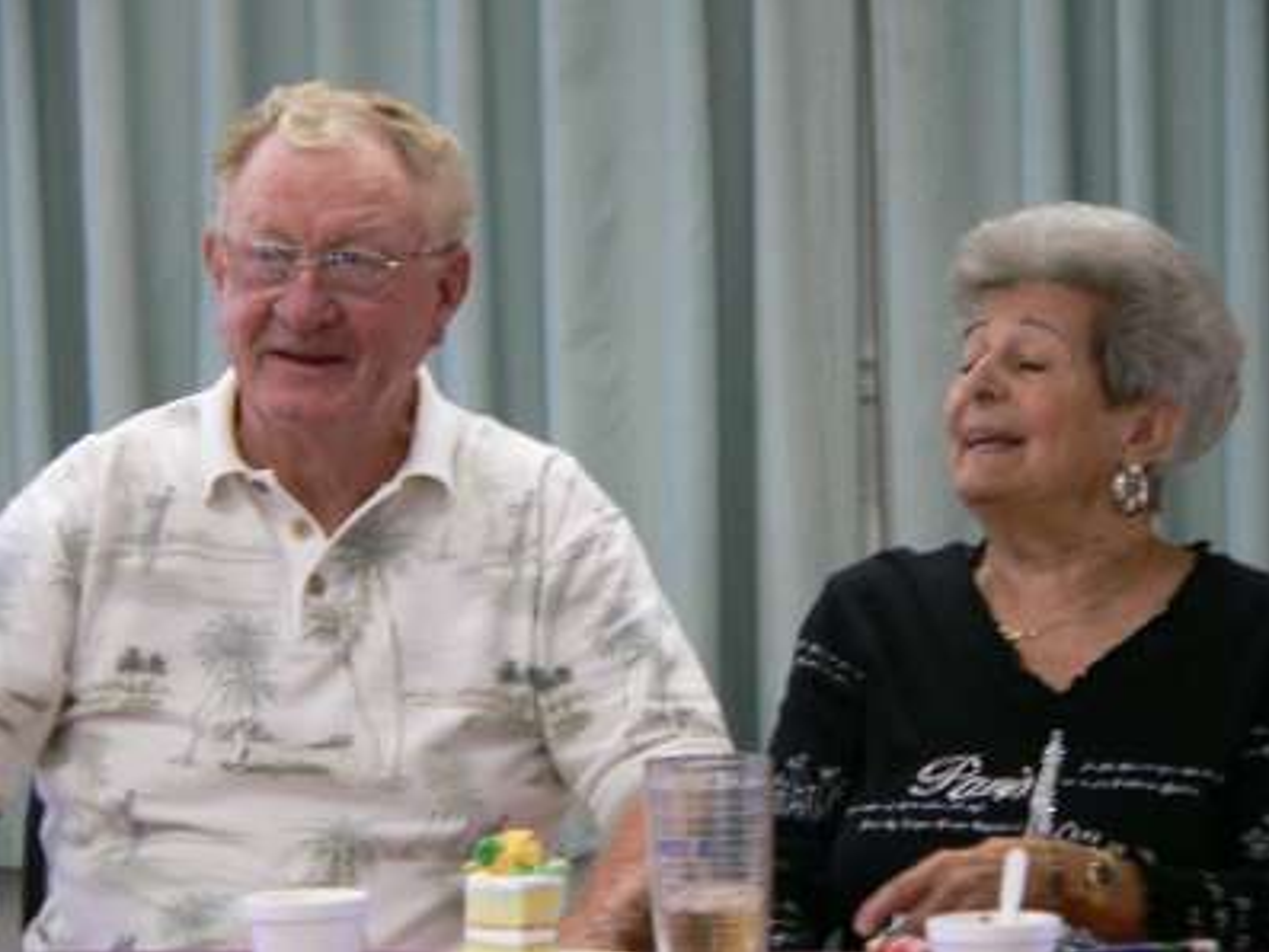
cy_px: 476
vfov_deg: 5.7
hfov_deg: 7.5
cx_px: 636
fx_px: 9644
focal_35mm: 263
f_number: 2.8
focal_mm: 43.5
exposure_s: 1/25
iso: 200
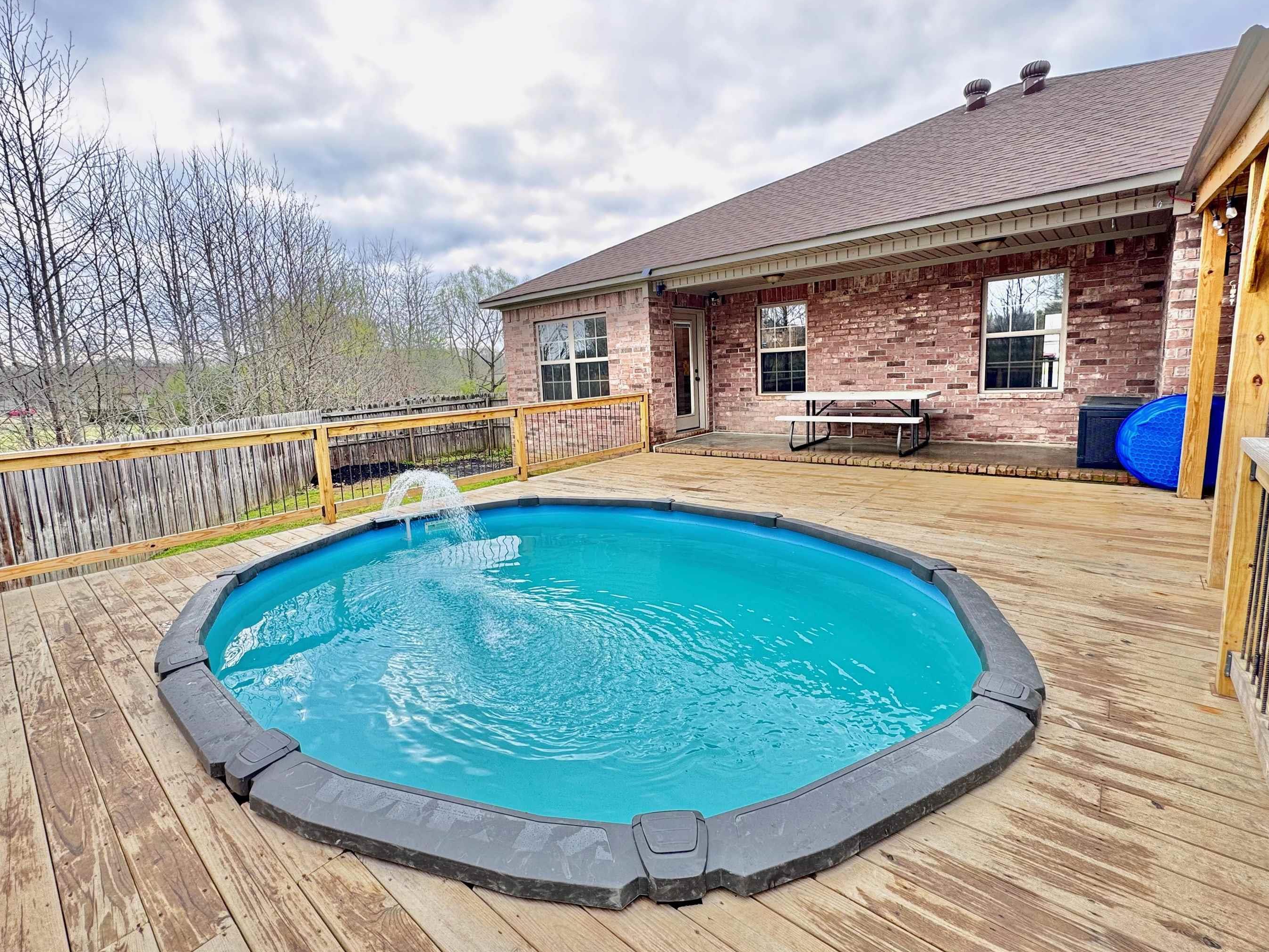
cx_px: 604
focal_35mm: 16
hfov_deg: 94.4
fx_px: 587
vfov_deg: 78.0
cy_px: 450
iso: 64
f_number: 2.2
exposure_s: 1/99
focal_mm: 2.22
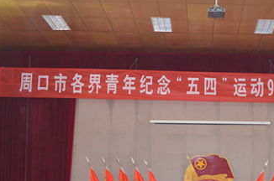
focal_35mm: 69
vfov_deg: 19.3
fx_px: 524
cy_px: 164
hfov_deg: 28.8
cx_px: 210
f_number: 4
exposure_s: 1/60
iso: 3200
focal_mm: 25
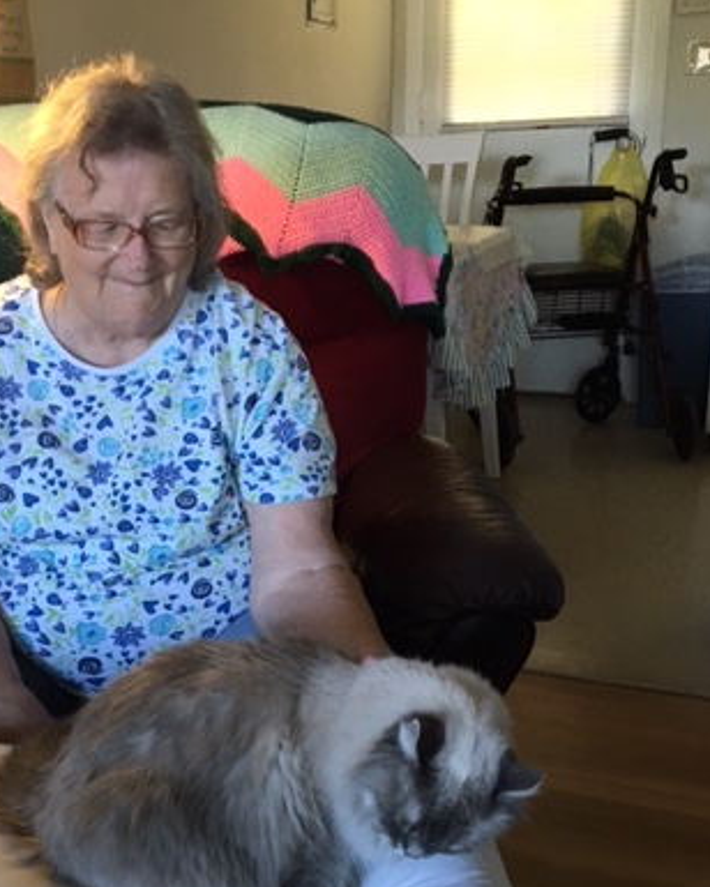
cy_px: 548
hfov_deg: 31.7
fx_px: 1235
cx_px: 205
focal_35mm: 47
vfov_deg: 39.3
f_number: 2.2
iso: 100
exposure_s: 1/30
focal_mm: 4.15
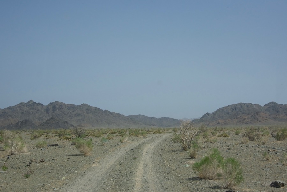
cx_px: 144
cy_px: 96
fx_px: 542
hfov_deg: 29.6
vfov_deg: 20.0
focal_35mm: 68
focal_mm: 68
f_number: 10
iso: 640
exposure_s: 1/1600
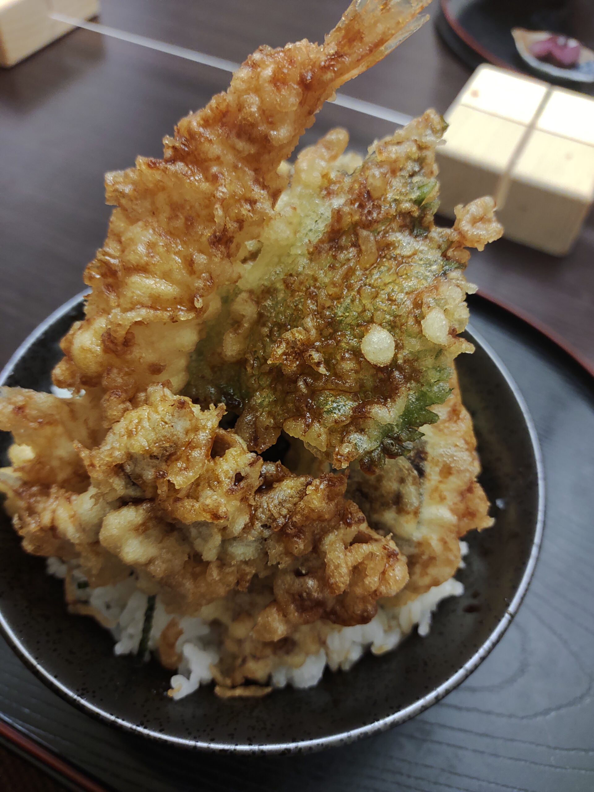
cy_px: 396
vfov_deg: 65.3
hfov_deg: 51.4
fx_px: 618
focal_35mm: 27
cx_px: 297
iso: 342
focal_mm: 4.71
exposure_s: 1/25
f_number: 1.79
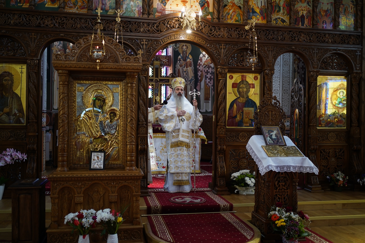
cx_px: 182
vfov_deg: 37.9
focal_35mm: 35
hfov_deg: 54.4
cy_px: 122
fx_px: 355
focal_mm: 35
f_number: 2
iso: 400
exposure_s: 1/125
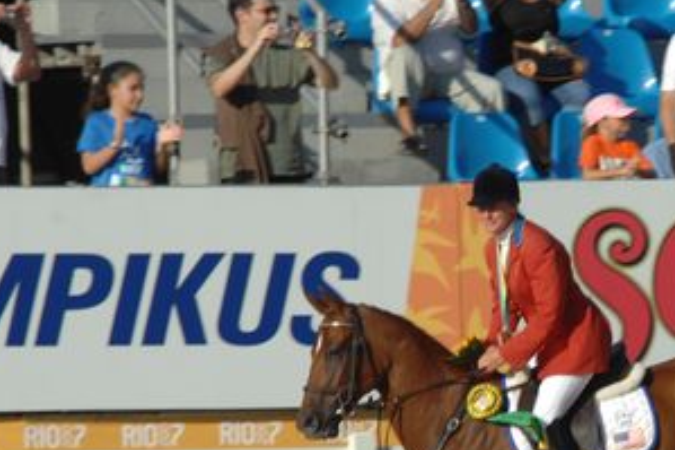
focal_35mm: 1156
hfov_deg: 1.8
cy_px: 347
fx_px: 21662
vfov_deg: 1.2
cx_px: 582
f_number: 9
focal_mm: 360
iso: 200
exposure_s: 1/400
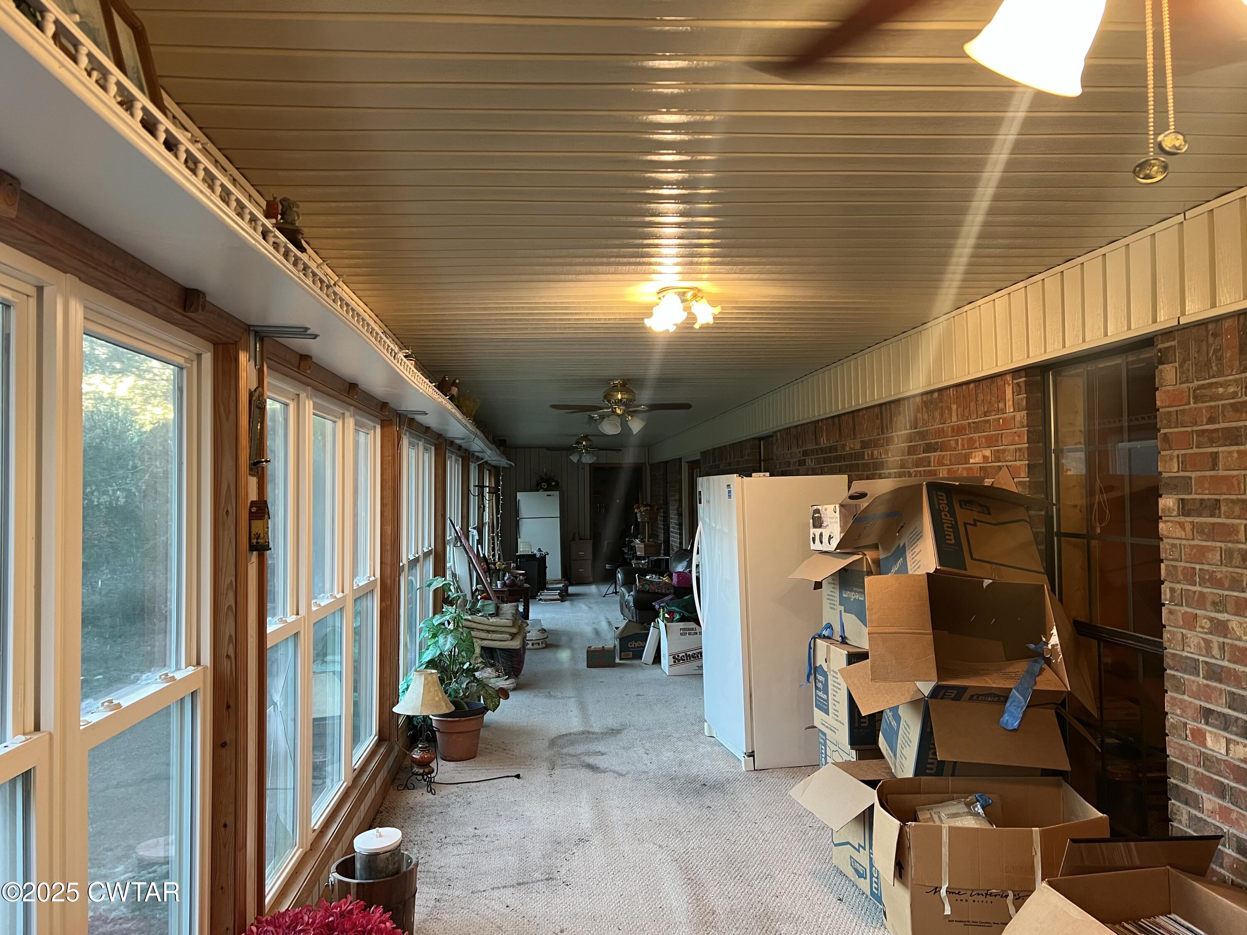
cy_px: 468
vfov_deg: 53.1
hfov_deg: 67.3
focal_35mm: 26
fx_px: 937
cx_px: 624
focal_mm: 5.7
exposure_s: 1/60
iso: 125
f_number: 1.5
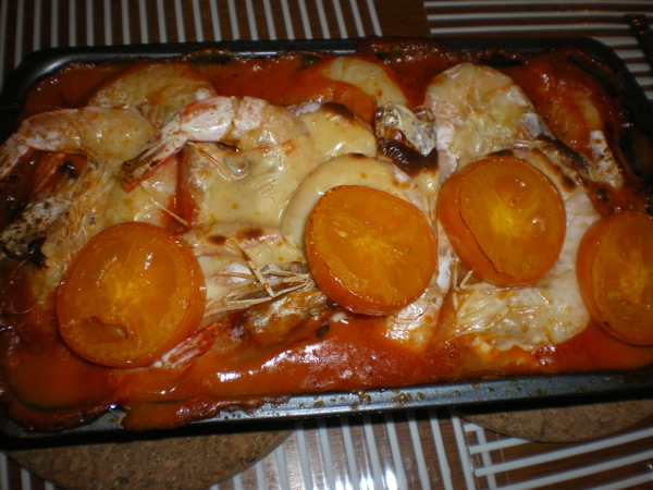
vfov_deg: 39.7
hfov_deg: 51.4
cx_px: 326
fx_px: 679
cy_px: 245
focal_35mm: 36
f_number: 4.6
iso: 200
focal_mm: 6.3
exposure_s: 1/50
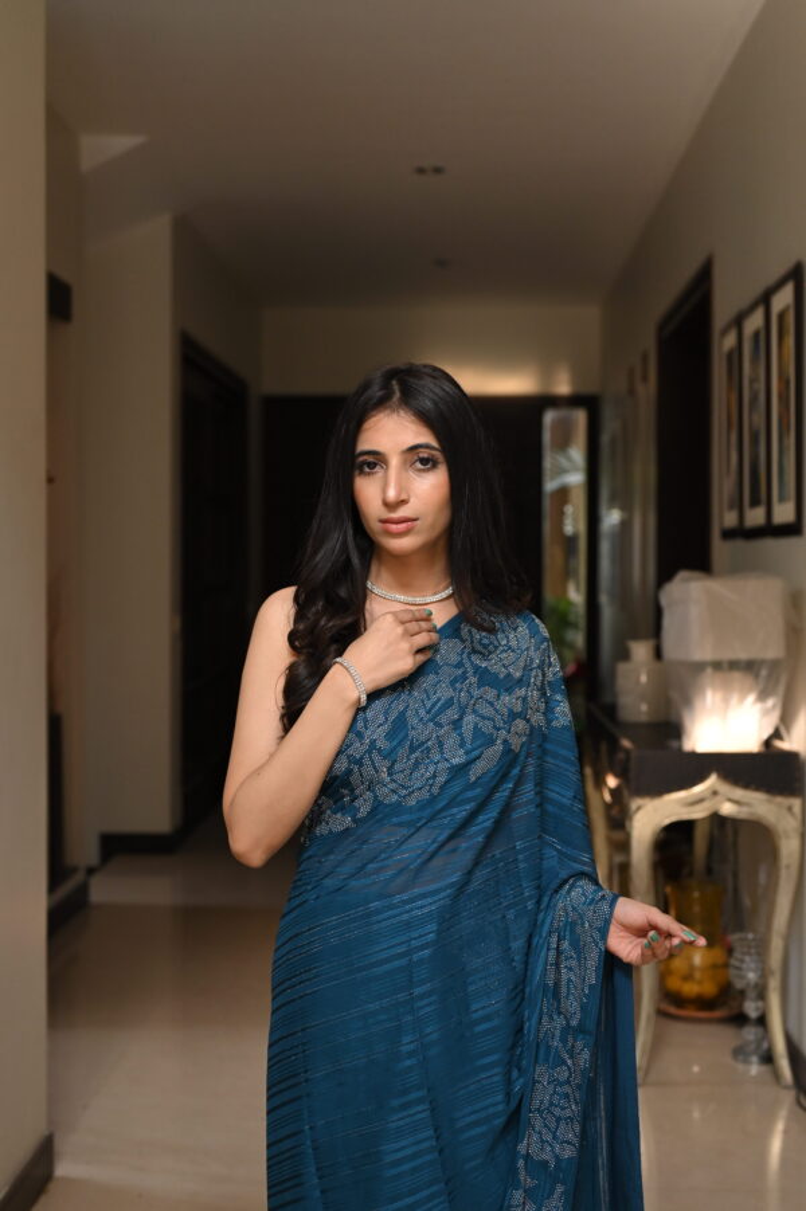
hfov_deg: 27.0
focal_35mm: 50
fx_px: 1682
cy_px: 606
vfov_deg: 39.6
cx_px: 403
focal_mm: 50
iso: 1600
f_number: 4
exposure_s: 1/320
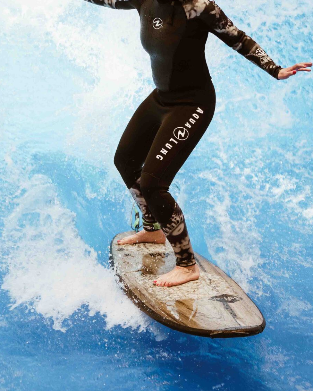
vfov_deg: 17.0
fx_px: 1308
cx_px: 180
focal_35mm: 113
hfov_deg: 13.6
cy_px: 142
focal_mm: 53
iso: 800
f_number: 2.2
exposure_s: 1/400
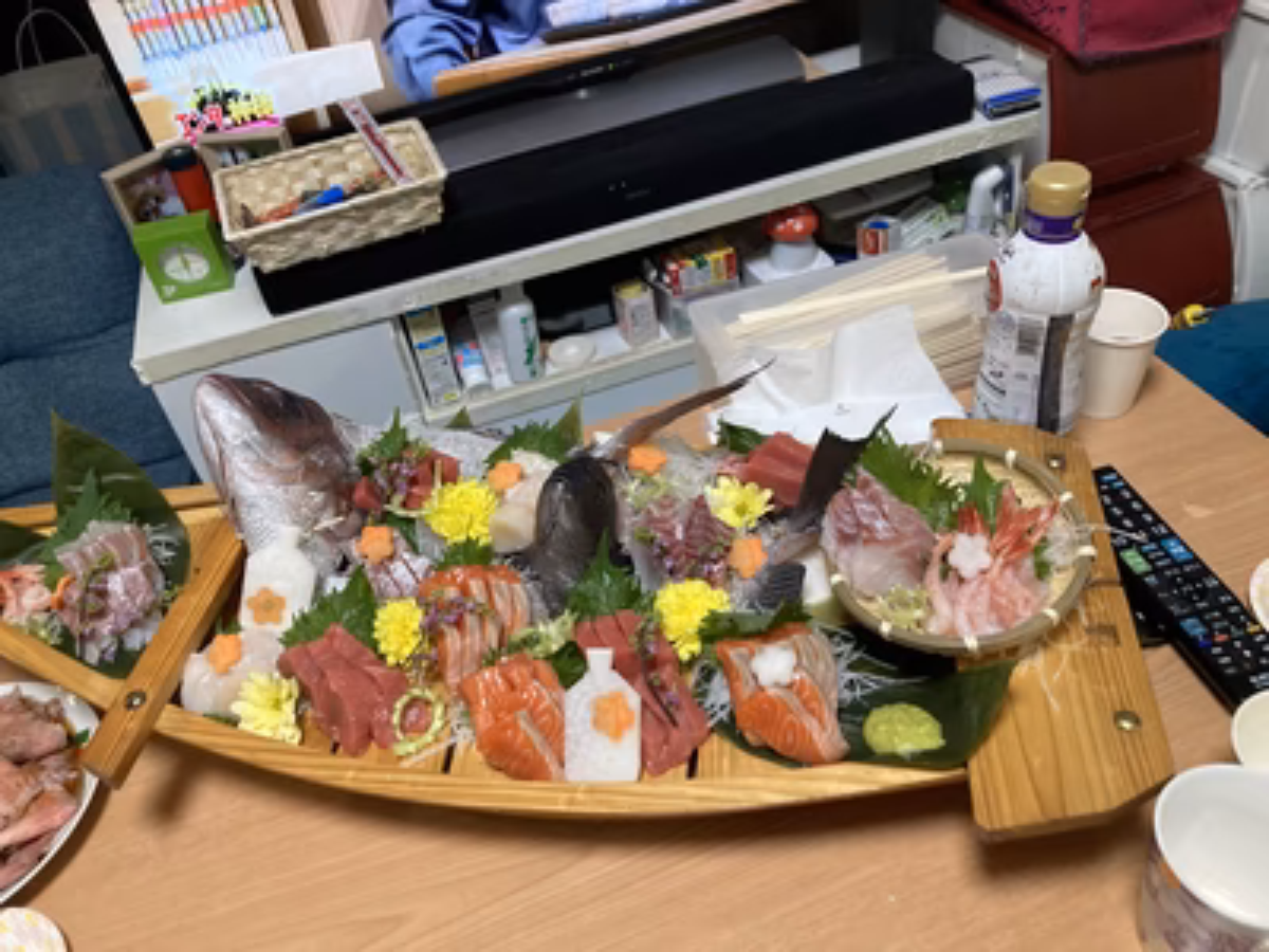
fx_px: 1026
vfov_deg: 49.7
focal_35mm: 28
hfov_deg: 63.4
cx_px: 634
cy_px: 476
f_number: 1.8
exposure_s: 1/60
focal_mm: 3.99
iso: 200
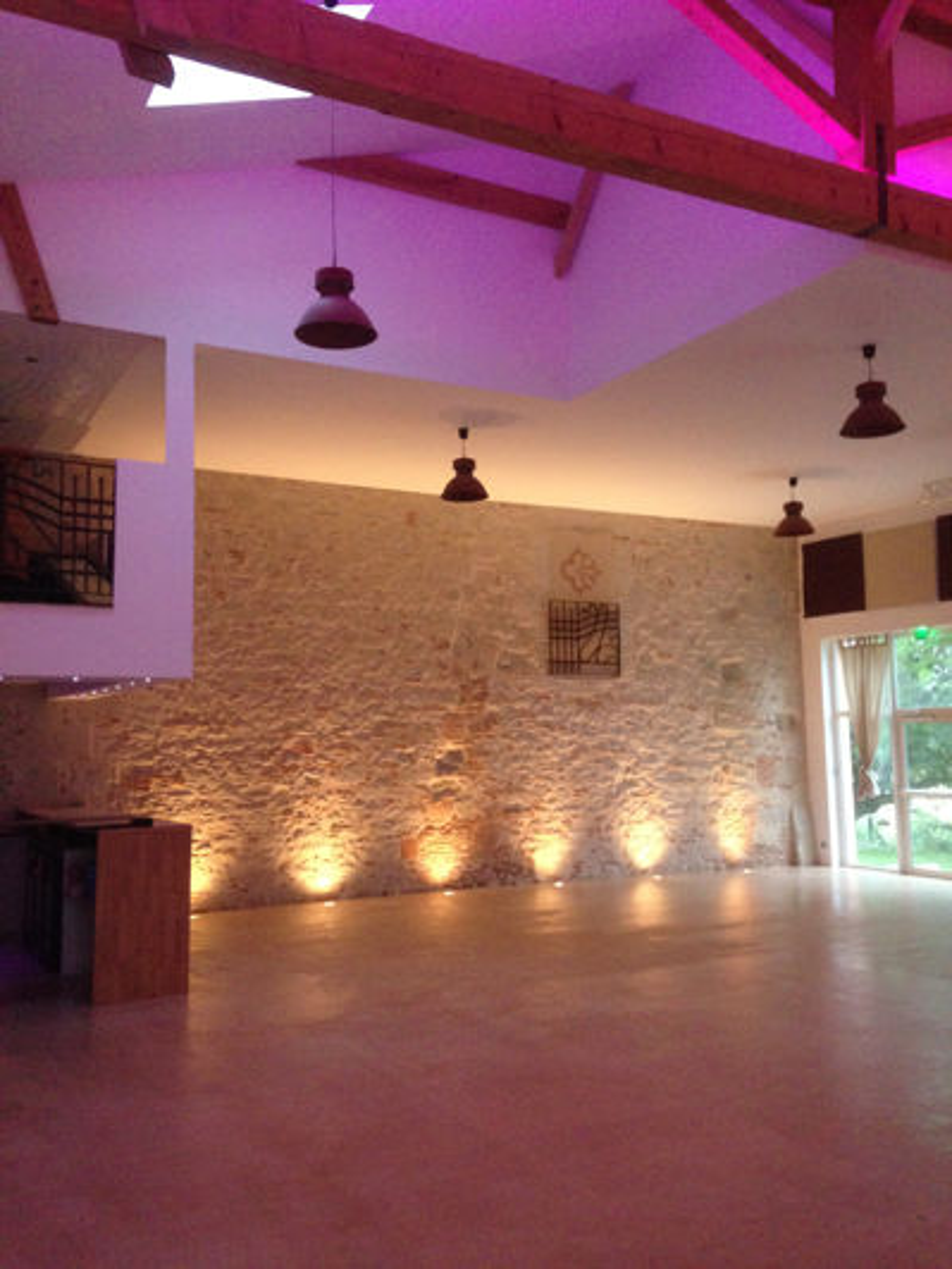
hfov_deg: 42.9
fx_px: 1210
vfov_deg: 55.4
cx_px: 476
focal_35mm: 33
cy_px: 634
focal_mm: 4.12
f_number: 2.4
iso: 400
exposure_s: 1/20
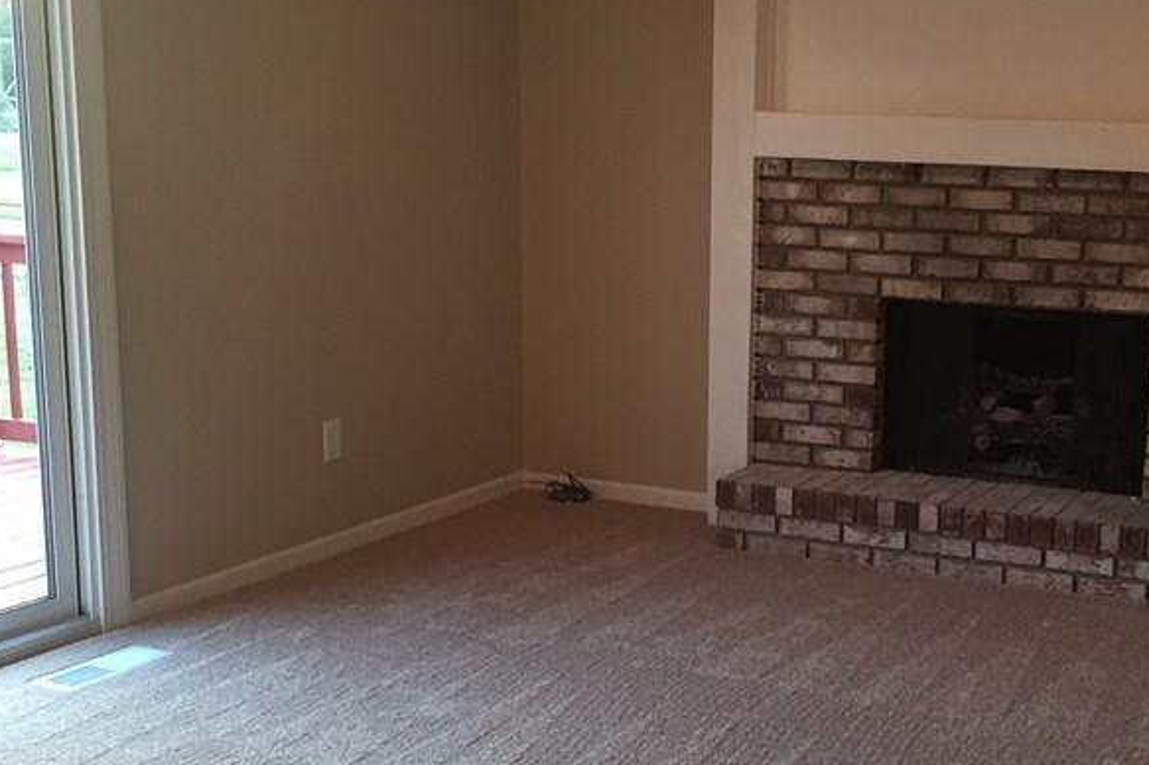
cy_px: 497
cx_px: 810
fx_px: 1691
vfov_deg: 25.4
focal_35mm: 53
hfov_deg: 36.9
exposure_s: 1/30
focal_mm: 4.15
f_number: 2.2
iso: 100
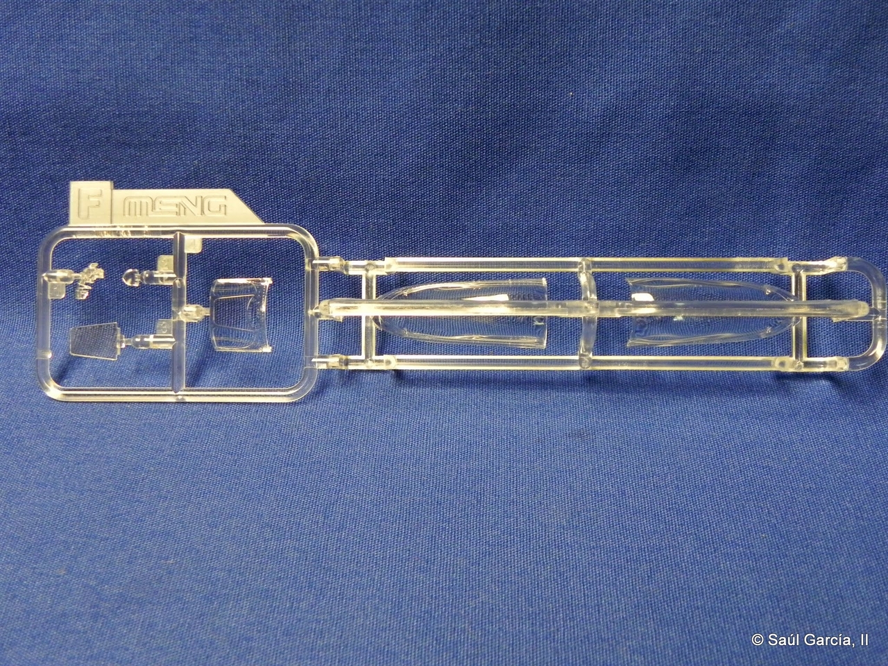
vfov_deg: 35.1
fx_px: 1052
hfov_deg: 45.8
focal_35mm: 41
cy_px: 333
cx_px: 444
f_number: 3.2
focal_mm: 7.3
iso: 400
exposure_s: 1/20.5
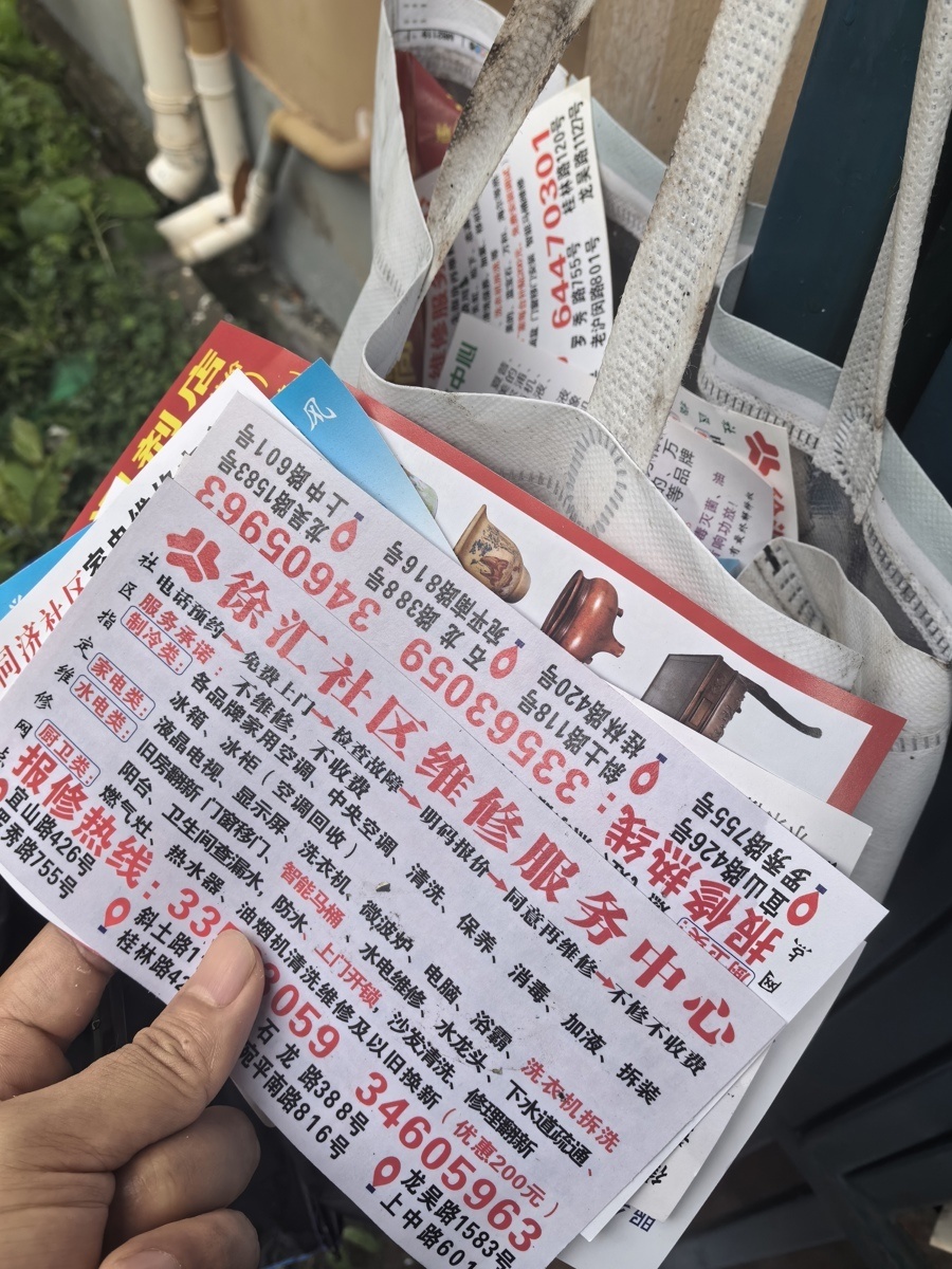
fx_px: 990
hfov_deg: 51.4
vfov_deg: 65.3
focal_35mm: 27
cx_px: 476
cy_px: 634
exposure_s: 1/100
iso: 100
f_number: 2.8
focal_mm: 5.75
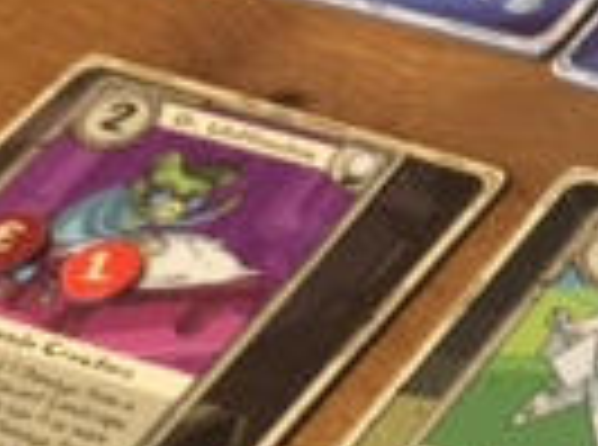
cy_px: 369
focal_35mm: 140
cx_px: 967
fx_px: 2412
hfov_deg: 13.1
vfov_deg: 10.5
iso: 160
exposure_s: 1/30
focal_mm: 4.15
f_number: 2.2
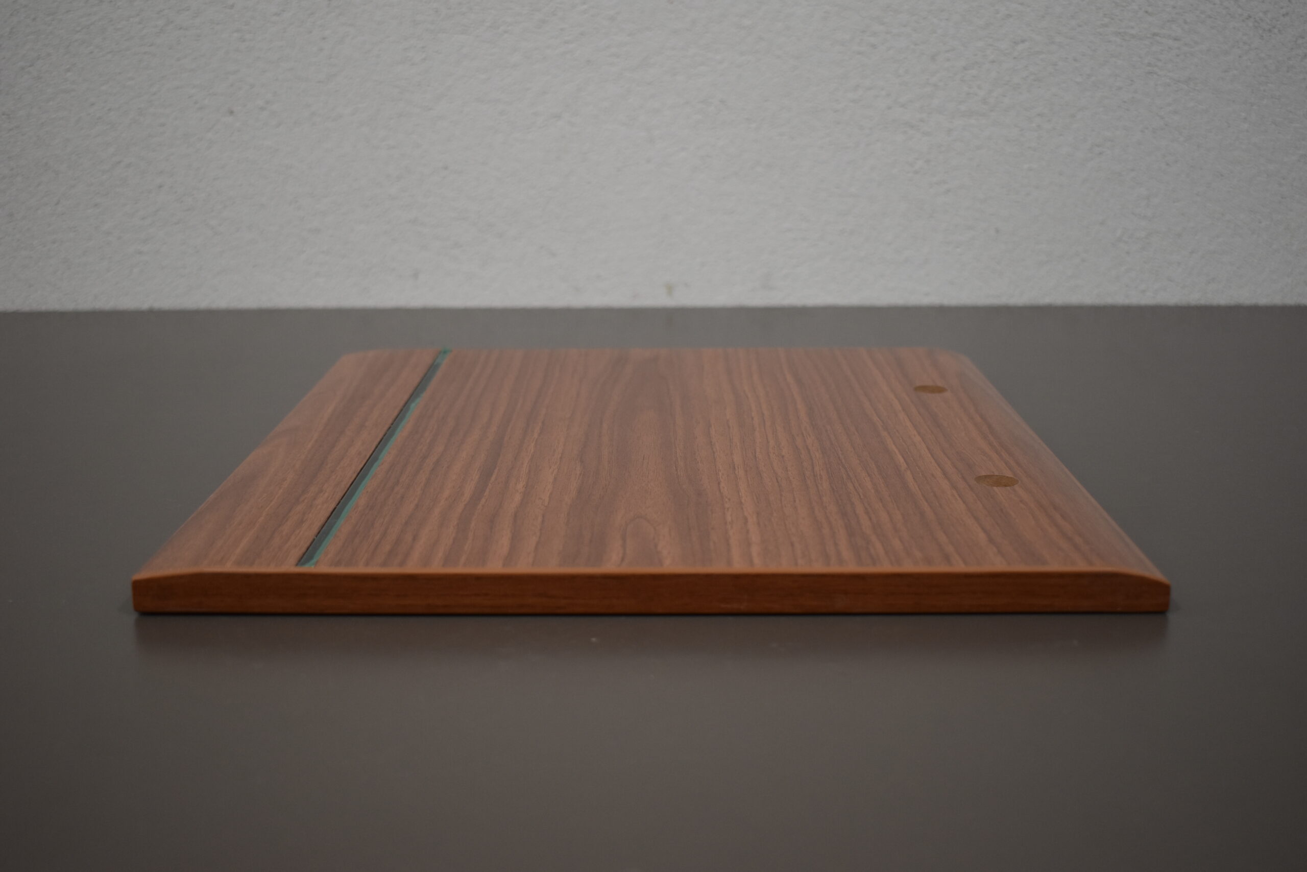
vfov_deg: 30.9
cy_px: 436
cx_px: 654
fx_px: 1579
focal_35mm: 44
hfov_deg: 45.0
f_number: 4.2
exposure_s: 1/250
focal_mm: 29
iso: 560
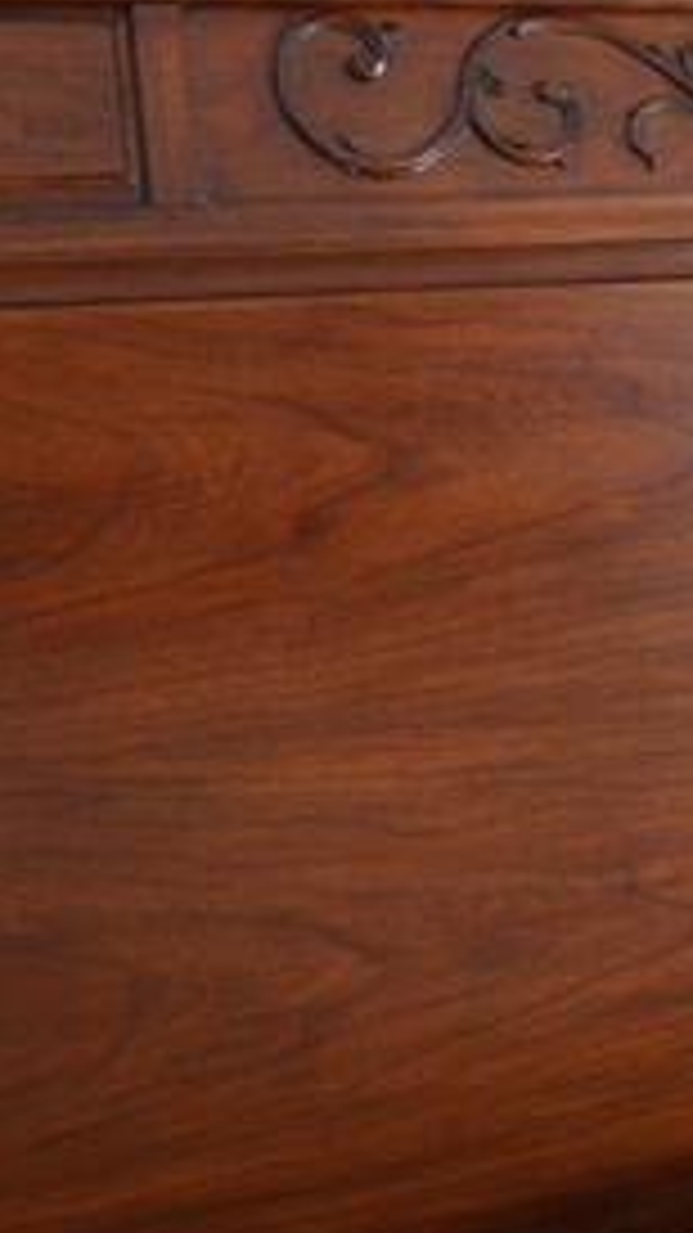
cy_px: 364
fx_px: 2027
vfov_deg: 33.4
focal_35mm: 62
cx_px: 765
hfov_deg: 18.6
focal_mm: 18
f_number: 3.5
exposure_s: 1/40
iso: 800
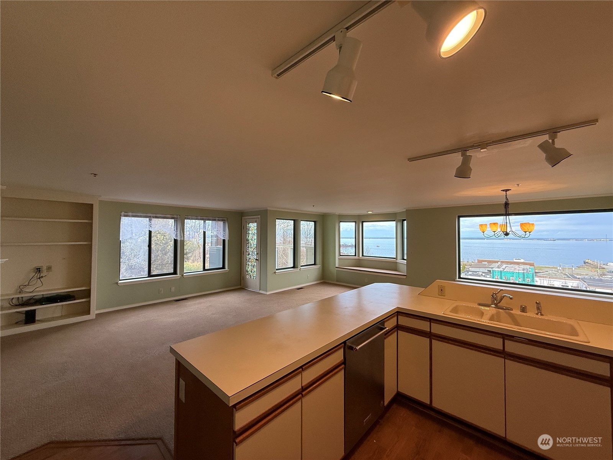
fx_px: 248
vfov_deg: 85.7
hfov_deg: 102.1
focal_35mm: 14
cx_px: 306
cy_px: 230
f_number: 2.2
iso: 160
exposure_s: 1/120
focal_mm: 2.22
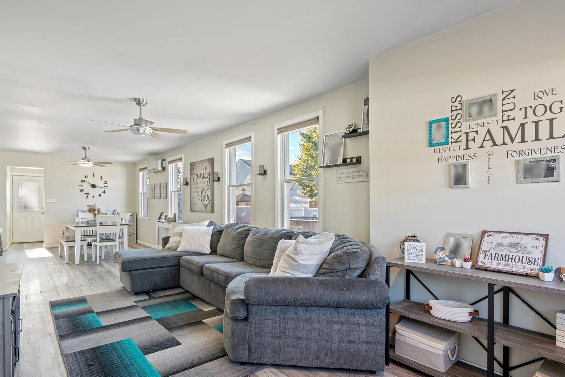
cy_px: 207
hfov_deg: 86.7
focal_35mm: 19
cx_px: 305
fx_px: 298
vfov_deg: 64.4
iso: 500
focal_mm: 16
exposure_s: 1/10
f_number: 5.6
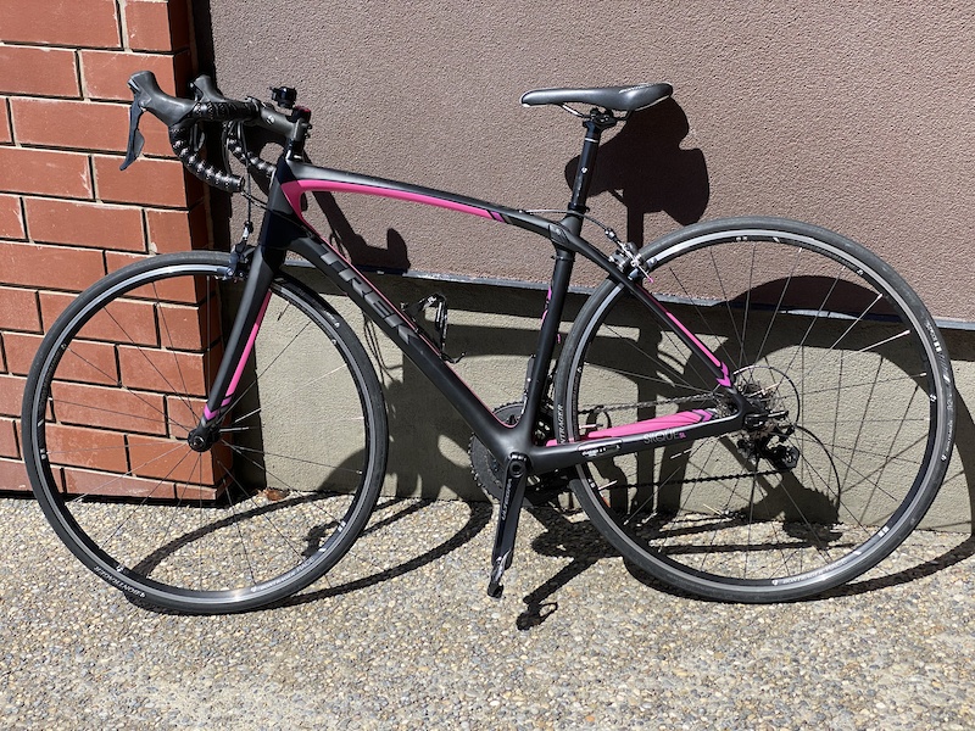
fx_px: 1465
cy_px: 366
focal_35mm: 52
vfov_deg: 28.0
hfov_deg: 36.8
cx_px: 488
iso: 20
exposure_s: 1/1261
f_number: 2
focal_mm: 6
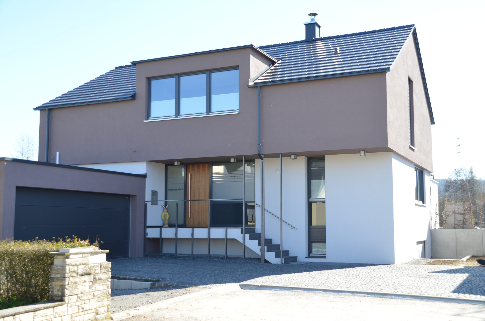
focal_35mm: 44
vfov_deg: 30.7
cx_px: 242
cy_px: 160
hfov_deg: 45.0
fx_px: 585
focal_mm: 29
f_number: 7.1
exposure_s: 1/200
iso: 200
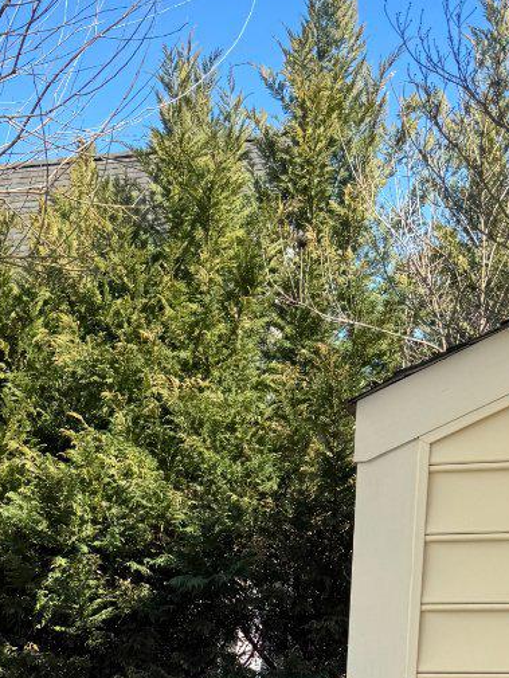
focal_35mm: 73
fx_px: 1431
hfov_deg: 19.3
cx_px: -52
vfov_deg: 23.6
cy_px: 881
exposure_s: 1/952
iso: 80
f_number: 1.78
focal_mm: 6.76
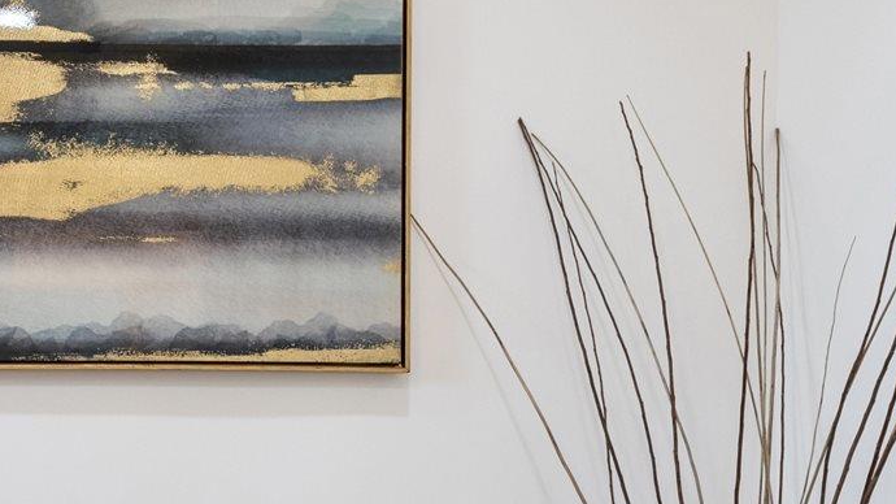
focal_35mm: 84
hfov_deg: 22.7
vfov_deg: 14.2
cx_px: -258
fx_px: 1996
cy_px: 494
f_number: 8
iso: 200
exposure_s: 1/60
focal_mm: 18
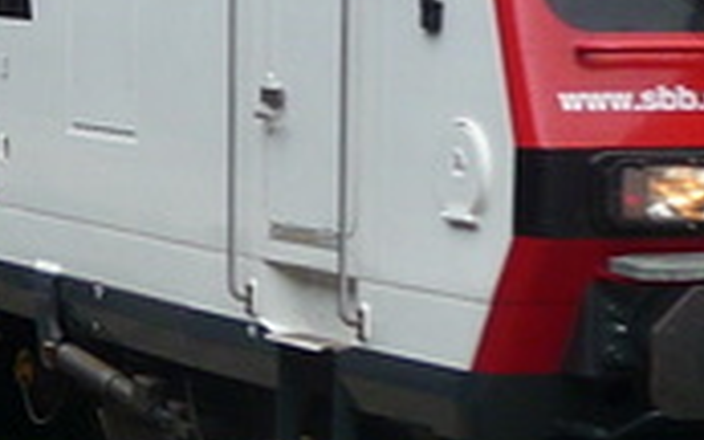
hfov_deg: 10.1
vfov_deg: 6.3
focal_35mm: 208
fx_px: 3989
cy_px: 41
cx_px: 285
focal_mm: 5.6
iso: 100
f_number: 3.6
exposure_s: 1/160
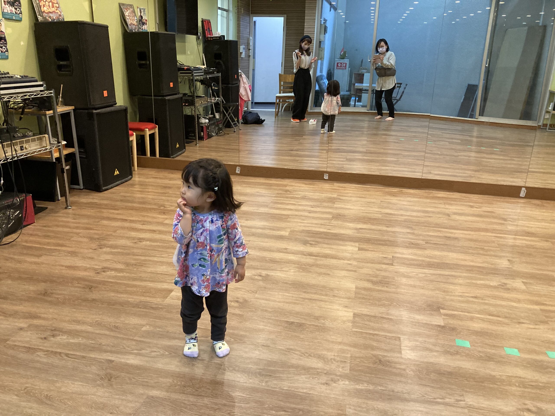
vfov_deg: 49.7
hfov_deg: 63.4
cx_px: 278
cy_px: 208
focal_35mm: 28
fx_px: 449
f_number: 1.8
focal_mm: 3.99
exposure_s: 1/49
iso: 320
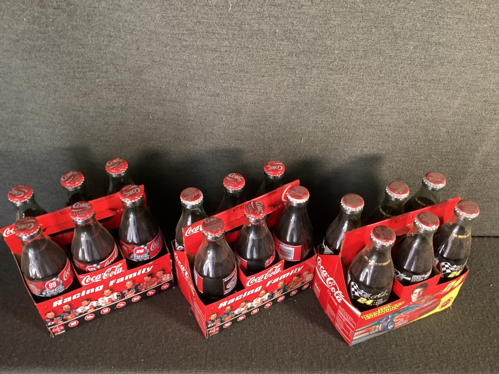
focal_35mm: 31
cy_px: 187
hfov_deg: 58.3
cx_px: 250
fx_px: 447
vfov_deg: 45.4
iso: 400
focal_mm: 3.3
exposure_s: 1/60
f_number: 2.4
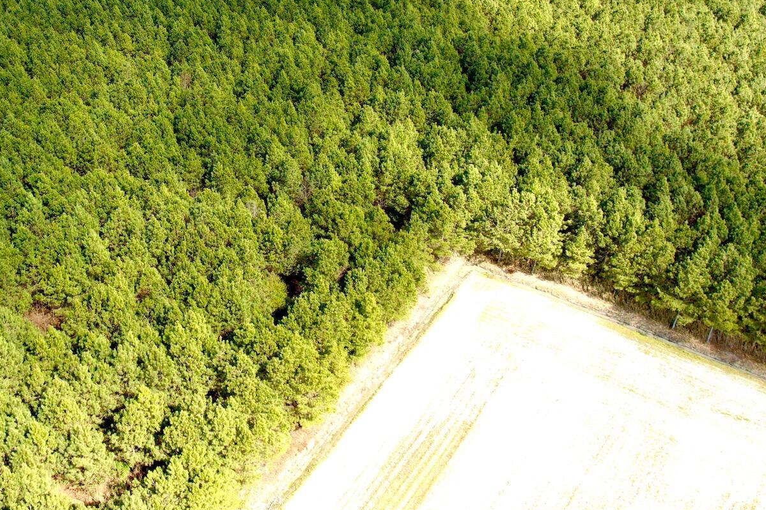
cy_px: 97
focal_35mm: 40
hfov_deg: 46.4
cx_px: 173
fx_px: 851
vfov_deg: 32.4
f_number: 2.8
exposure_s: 1/1000
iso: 130
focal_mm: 12.29
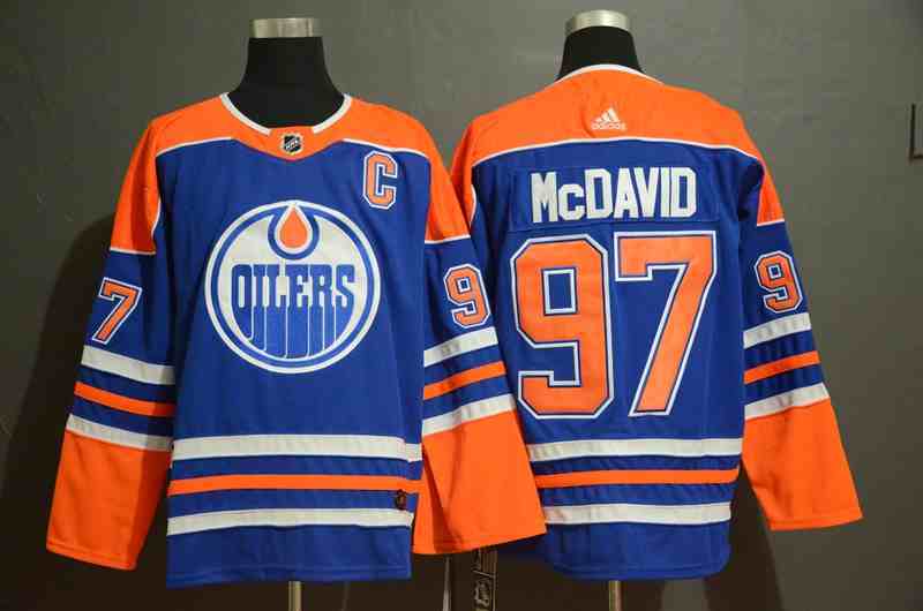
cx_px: 462
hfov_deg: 39.0
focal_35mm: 51
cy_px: 306
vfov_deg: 26.4
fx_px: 1305
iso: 4000
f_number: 4.2
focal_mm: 34
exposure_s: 1/25
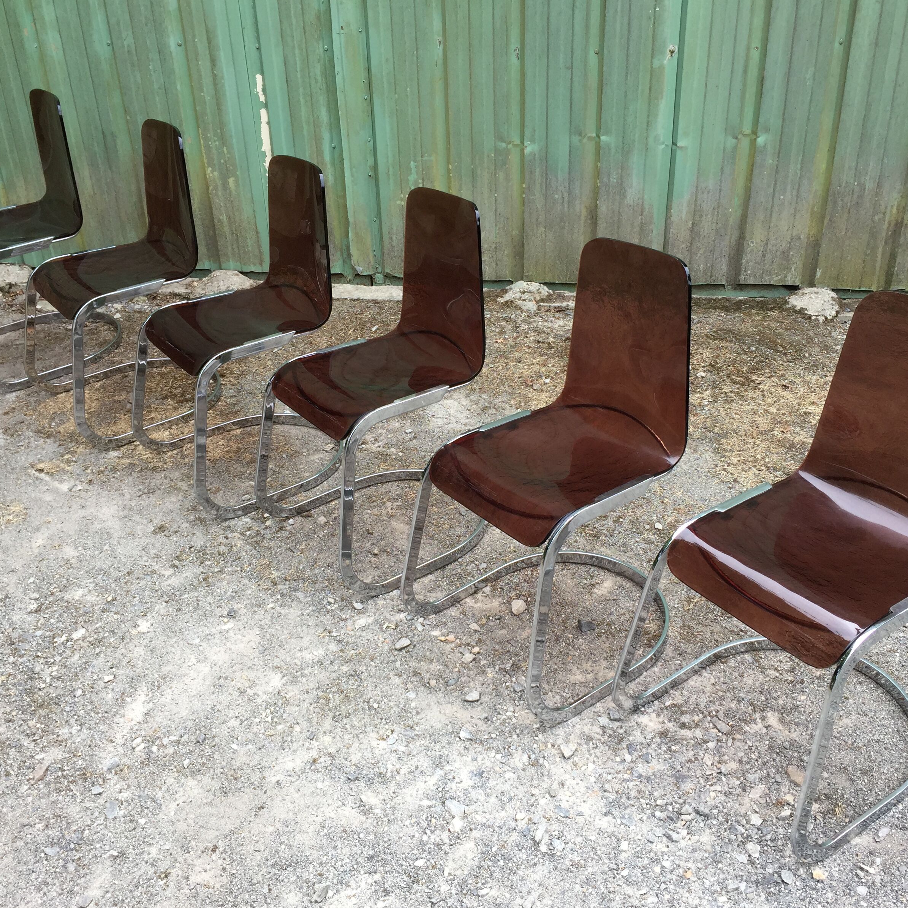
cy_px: 457
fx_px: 1039
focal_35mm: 35
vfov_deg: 47.2
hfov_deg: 47.2
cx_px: 481
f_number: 2.2
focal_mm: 4.15
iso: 32
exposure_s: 1/638
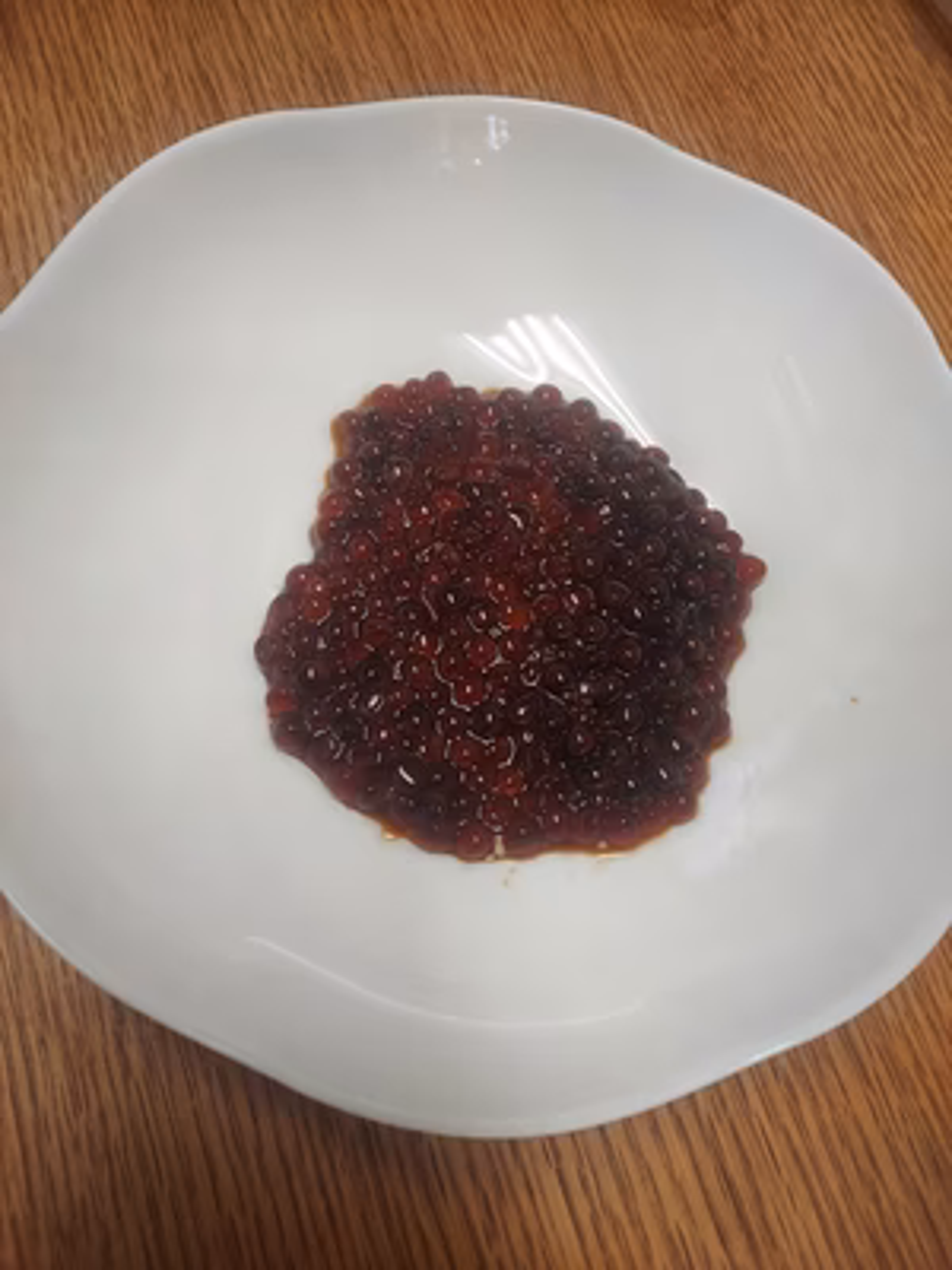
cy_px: 635
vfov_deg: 69.4
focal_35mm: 25
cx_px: 476
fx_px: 917
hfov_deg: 54.9
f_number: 2
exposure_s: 1/60
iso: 160
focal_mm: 4.6
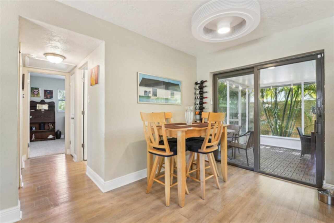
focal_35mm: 16
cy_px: 112
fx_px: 147
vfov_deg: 74.0
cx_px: 167
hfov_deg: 97.1
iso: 200
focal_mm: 15.9
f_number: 8
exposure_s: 1/4
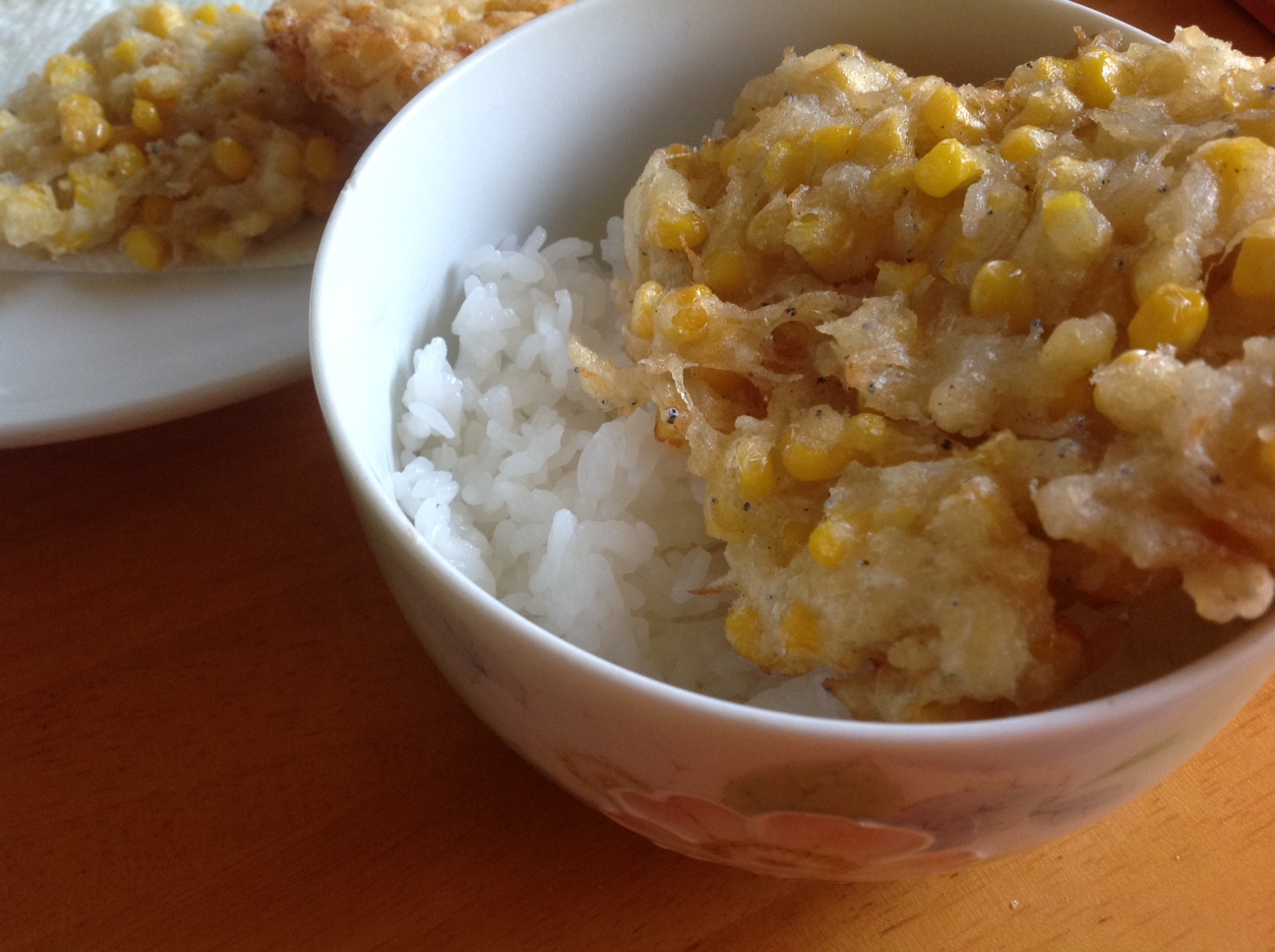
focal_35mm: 35
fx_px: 1287
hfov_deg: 52.7
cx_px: 638
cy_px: 476
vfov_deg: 40.6
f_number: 2.4
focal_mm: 4.28
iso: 100
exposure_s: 1/15
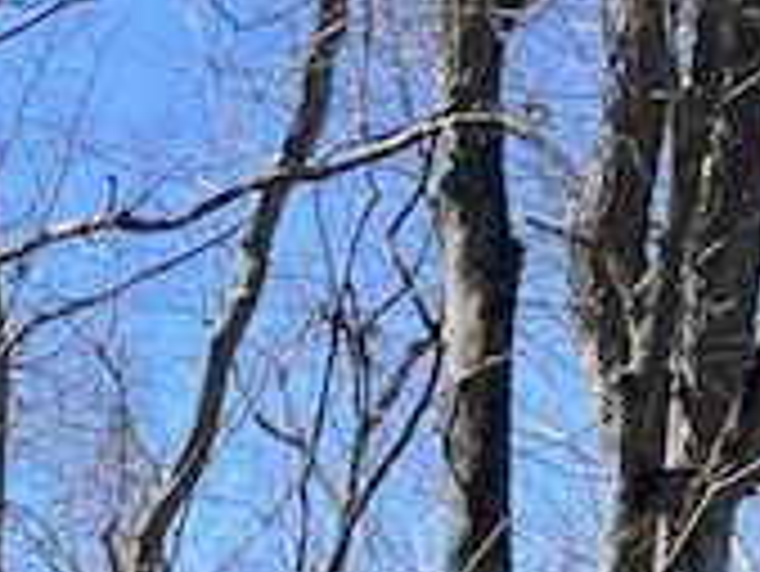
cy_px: 1311
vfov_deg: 10.6
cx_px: -769
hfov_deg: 13.6
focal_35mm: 123
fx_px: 2702
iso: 32
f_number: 1.8
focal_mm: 4.25
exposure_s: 1/898
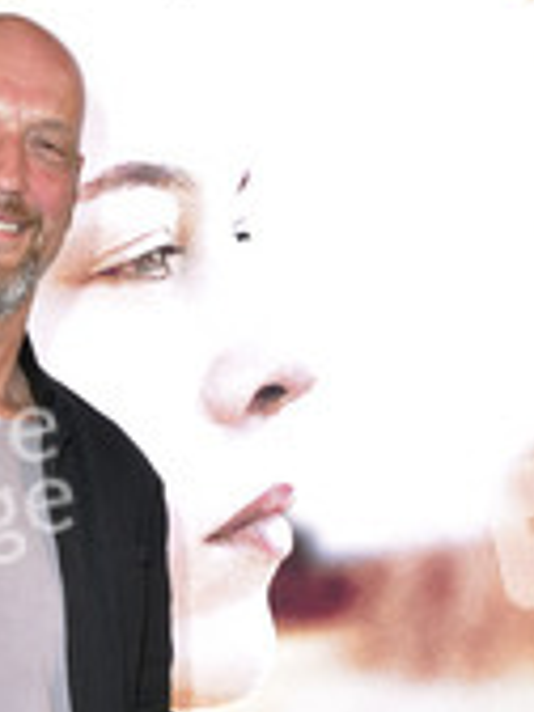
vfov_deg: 21.7
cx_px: -21
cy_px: 720
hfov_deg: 16.6
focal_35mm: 87
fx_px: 1789
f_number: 5.6
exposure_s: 1/125
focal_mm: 38
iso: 1600
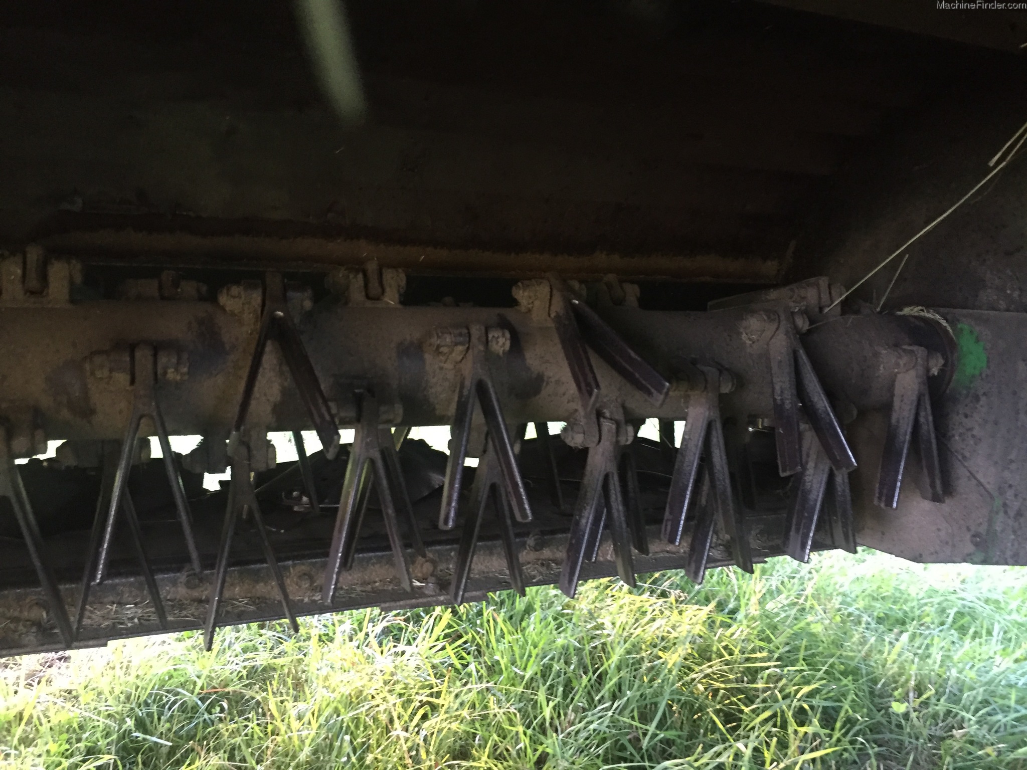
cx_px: 514
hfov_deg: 61.7
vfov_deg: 48.2
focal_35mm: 29
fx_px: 860
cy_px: 385
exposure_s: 1/17
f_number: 2.2
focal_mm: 4.15
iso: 250
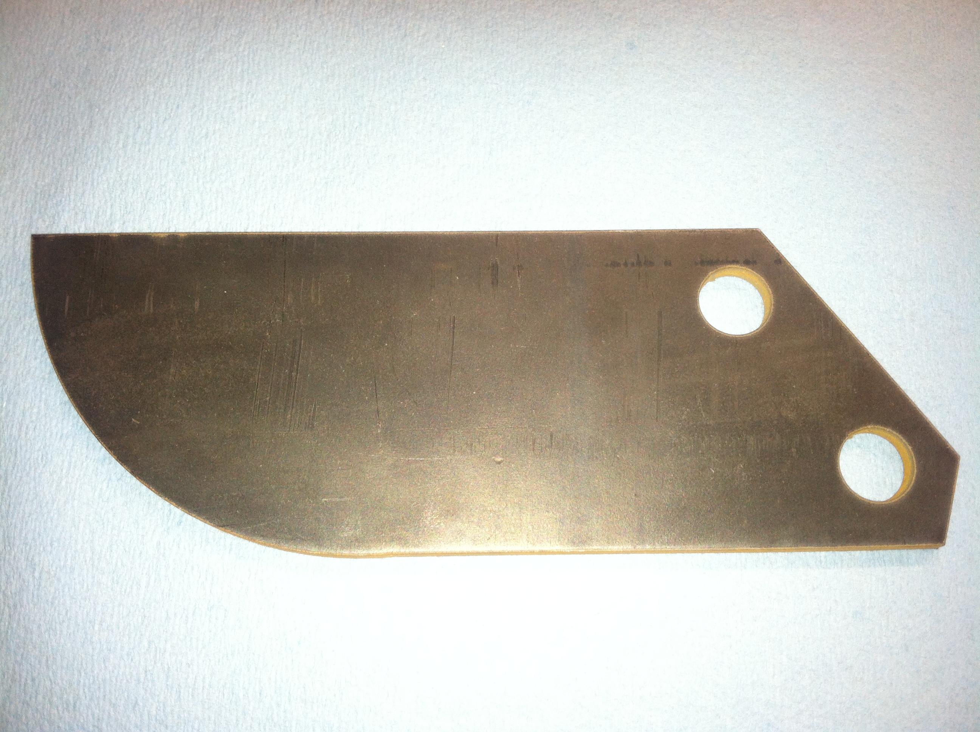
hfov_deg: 52.7
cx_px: 490
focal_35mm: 35
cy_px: 366
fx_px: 989
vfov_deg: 40.6
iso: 80
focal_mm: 3.85
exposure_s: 1/26
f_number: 2.8
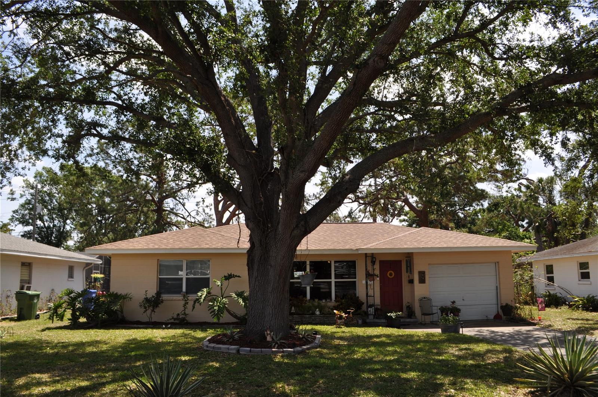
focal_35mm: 27
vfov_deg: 47.8
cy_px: 198
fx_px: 448
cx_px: 299
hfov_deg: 67.5
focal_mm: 18
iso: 200
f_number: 9
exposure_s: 1/320
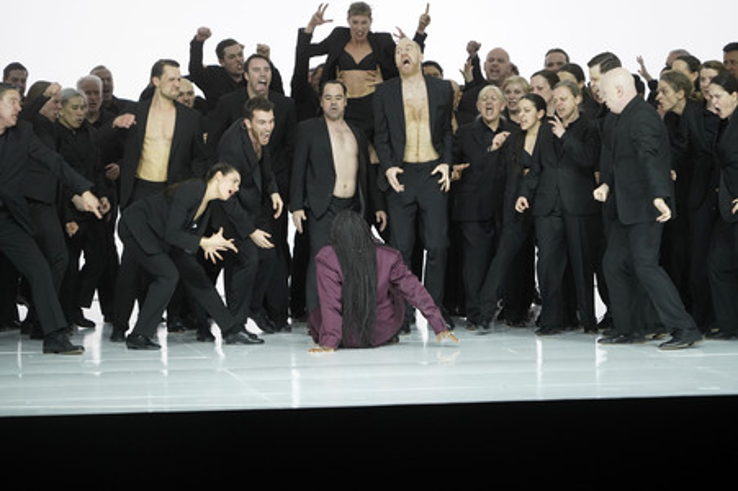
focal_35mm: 202
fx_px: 4138
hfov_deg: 10.2
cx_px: 369
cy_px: 246
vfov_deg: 6.8
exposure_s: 1/250
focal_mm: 202
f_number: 5.6
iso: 3200
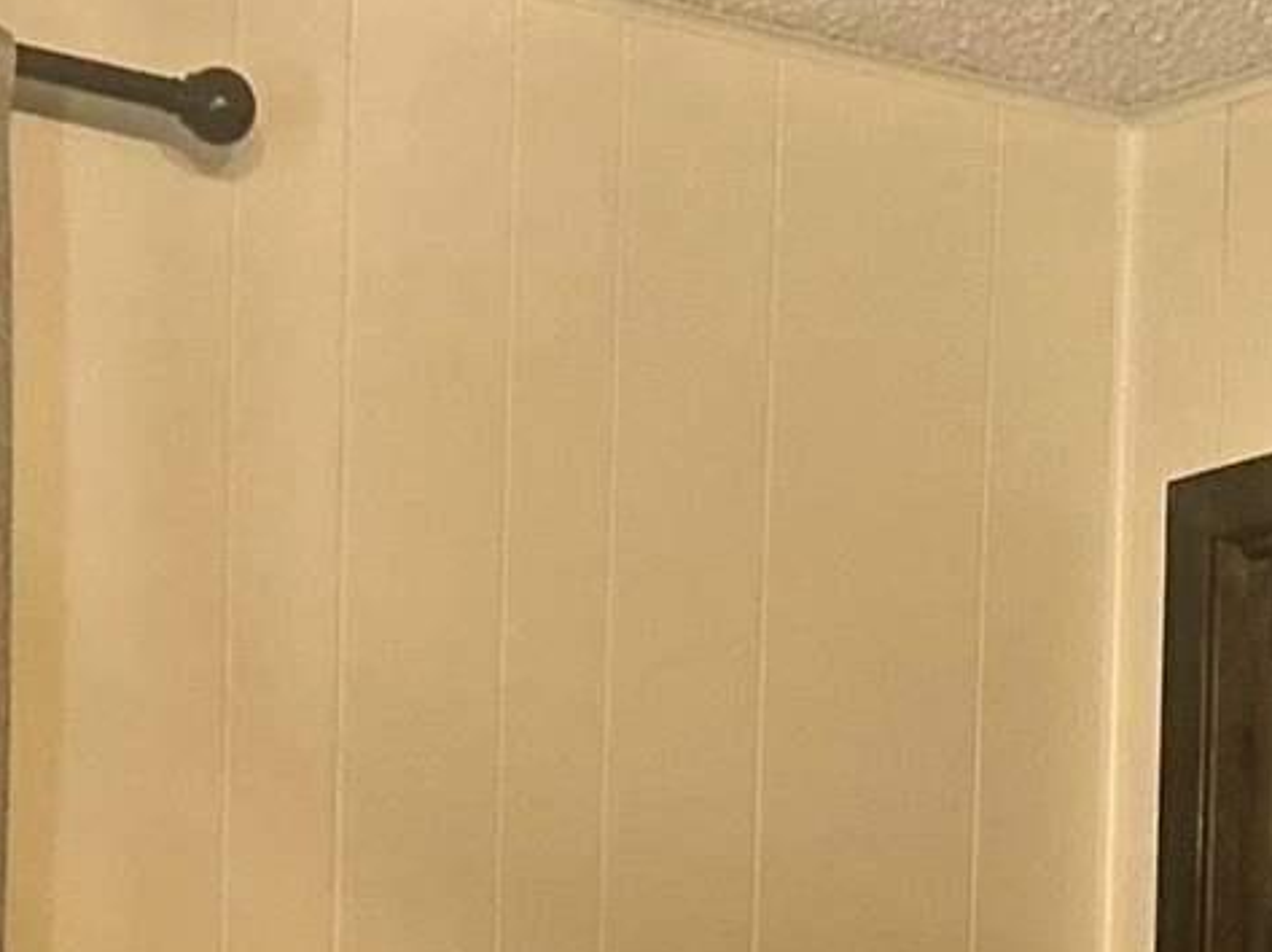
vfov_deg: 8.2
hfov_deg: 11.6
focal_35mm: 169
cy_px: 2060
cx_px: 1242
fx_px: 6205
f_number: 1.5
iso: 200
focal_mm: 5.7
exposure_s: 1/60
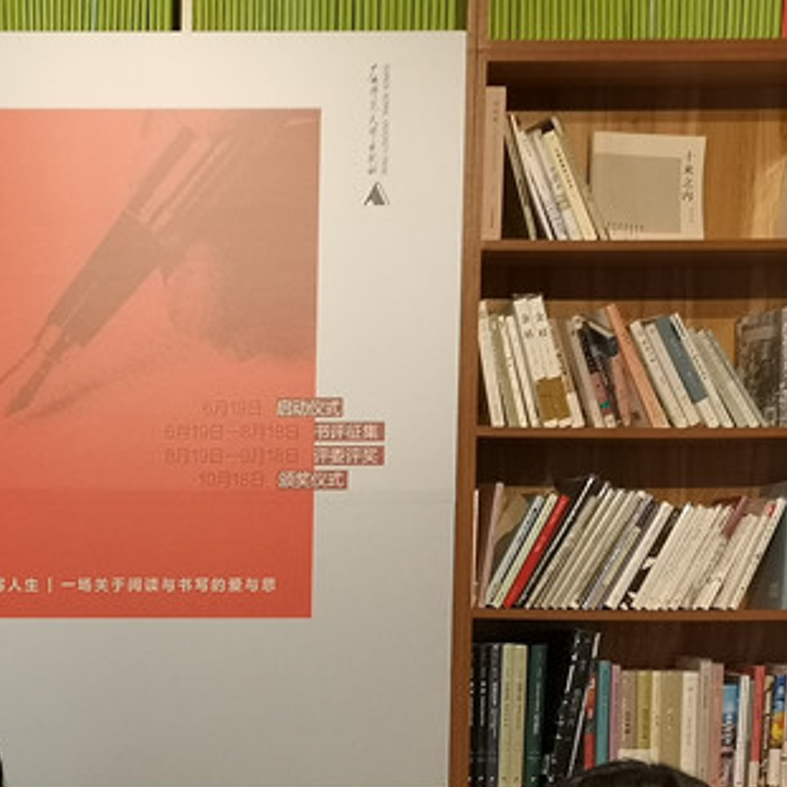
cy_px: 741
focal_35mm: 84
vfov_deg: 20.1
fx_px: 2161
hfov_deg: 19.9
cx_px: -33
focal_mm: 5.5
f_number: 1.8
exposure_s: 1/50
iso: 125
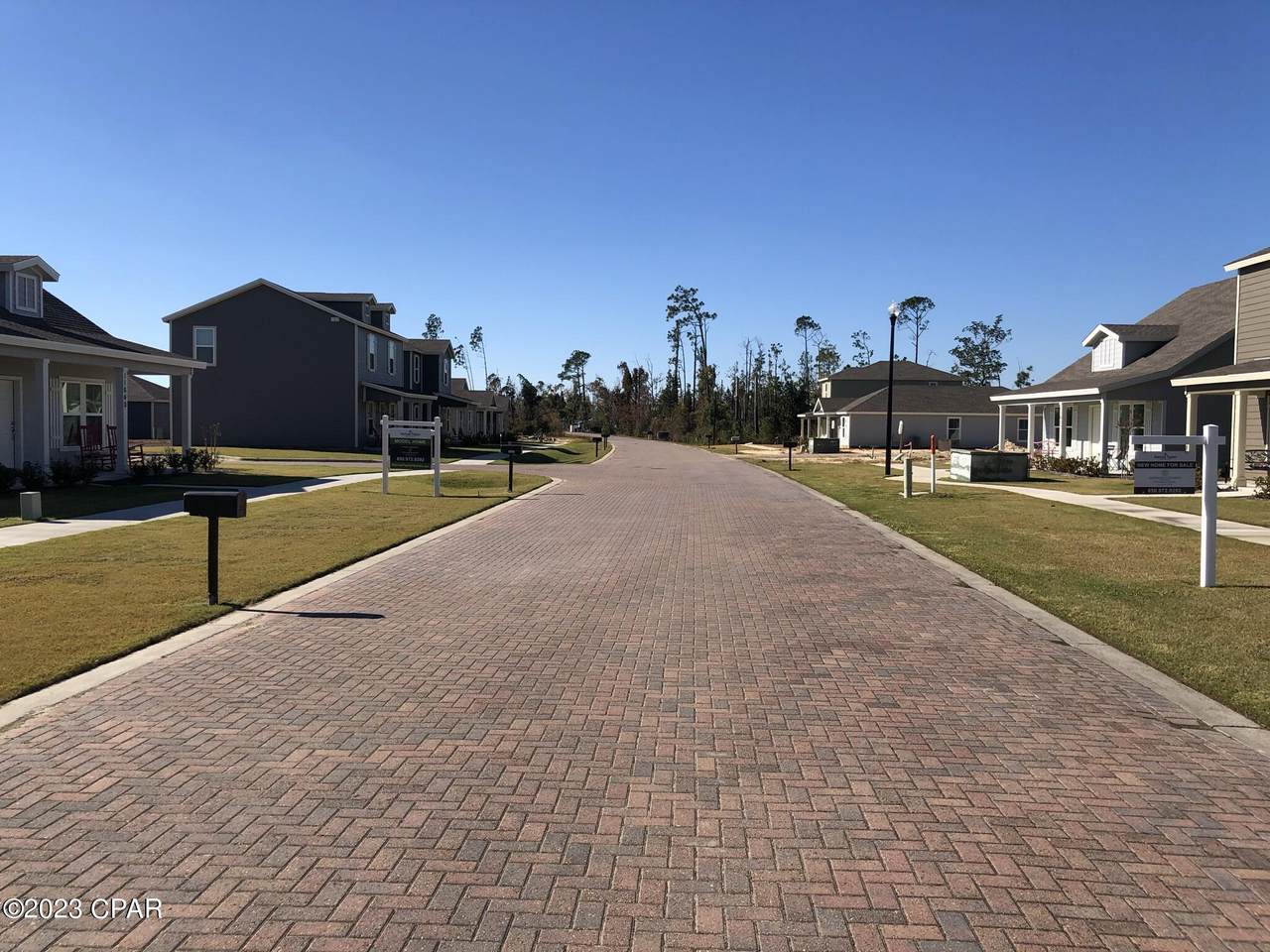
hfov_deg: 63.4
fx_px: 1027
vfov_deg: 49.7
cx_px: 635
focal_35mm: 28
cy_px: 476
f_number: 1.8
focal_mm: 4
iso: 20
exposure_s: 1/2404
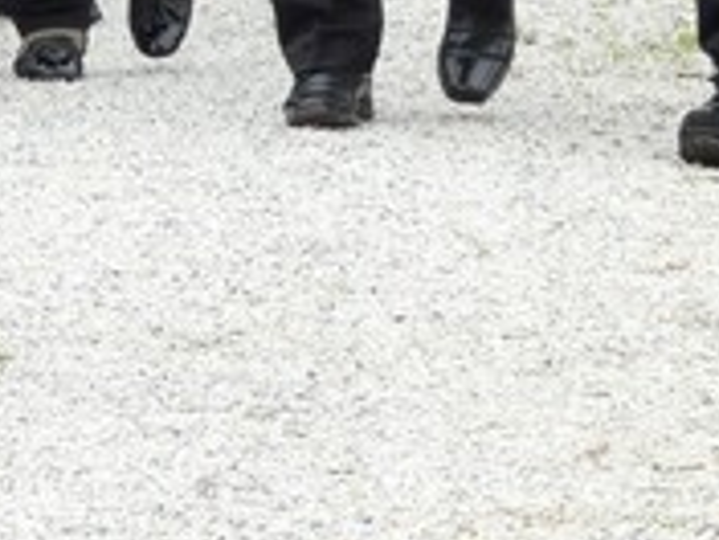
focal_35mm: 832
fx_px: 17281
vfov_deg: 1.8
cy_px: -675
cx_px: -372
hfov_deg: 2.4
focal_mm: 32.7
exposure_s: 1/100
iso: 80
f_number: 5.5
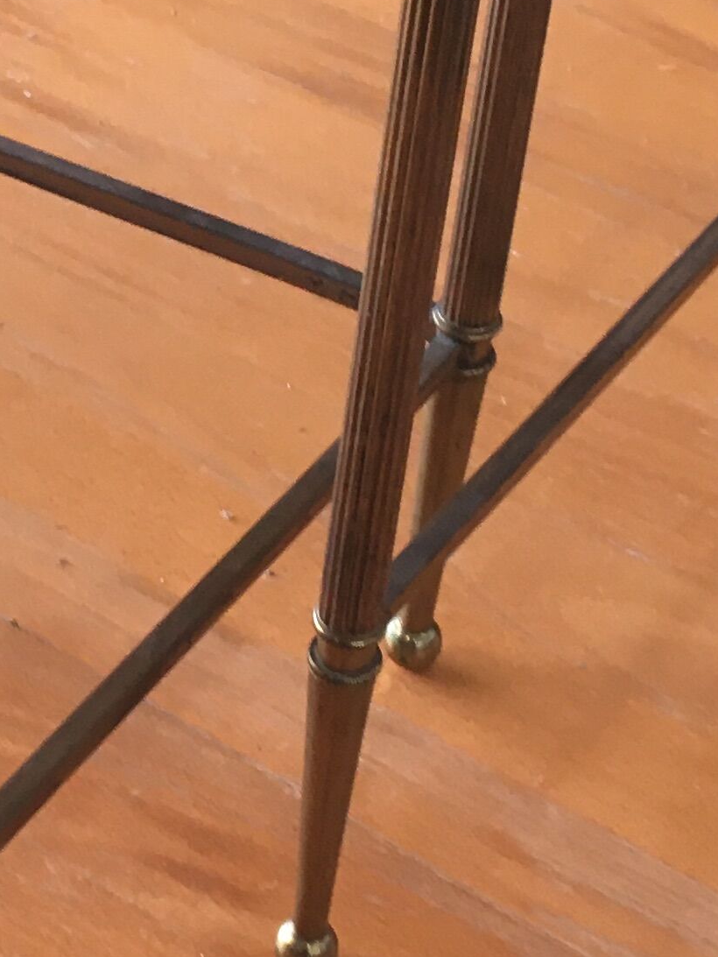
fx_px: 2959
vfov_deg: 18.3
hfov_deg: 13.6
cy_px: 239
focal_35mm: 107
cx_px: -51
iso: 100
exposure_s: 1/33
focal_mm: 4.15
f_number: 2.2
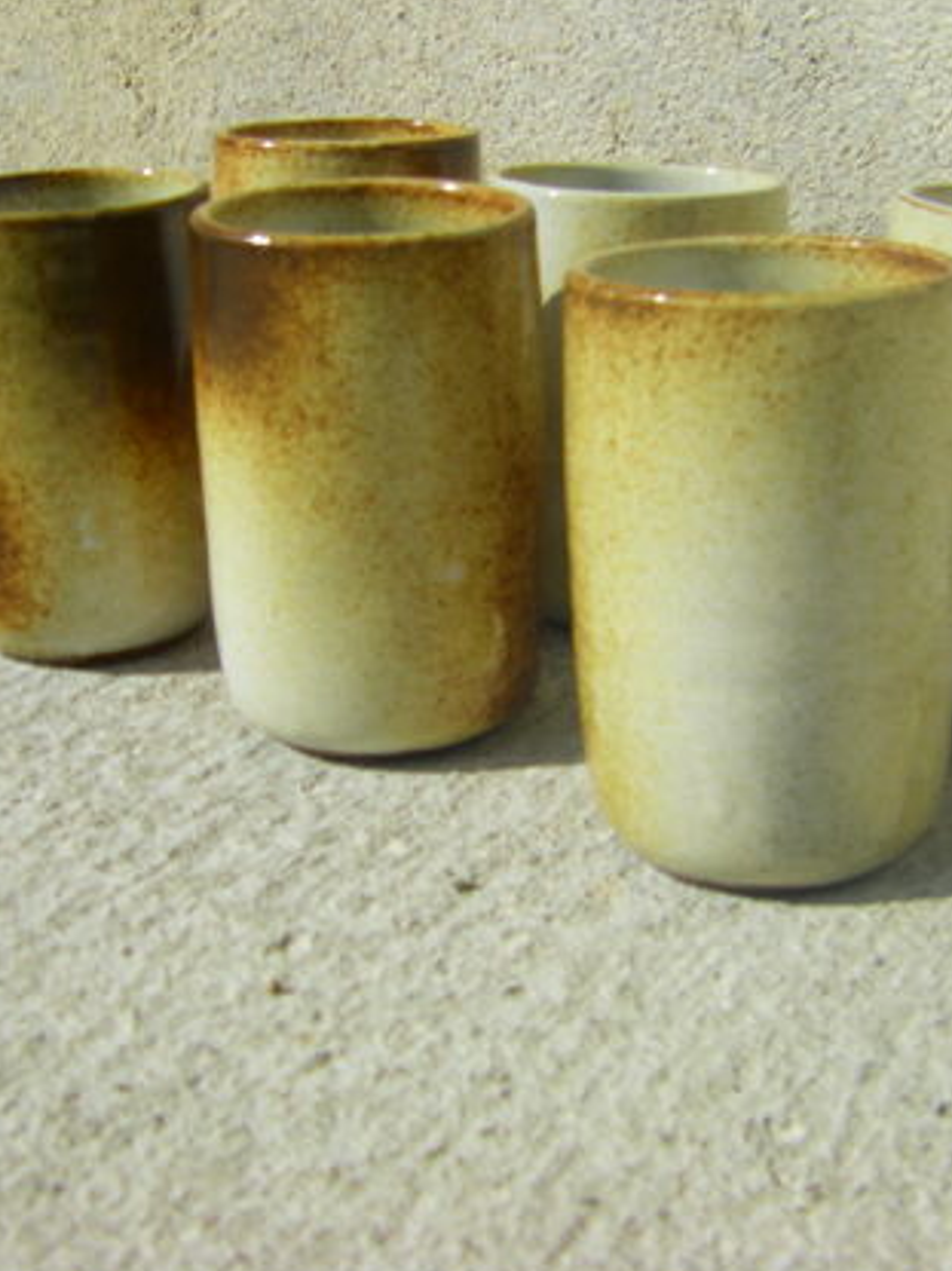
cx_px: 548
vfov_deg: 34.9
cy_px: 606
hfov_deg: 26.5
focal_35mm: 55
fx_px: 2018
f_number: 7
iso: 64
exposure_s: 1/320
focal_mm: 6.3
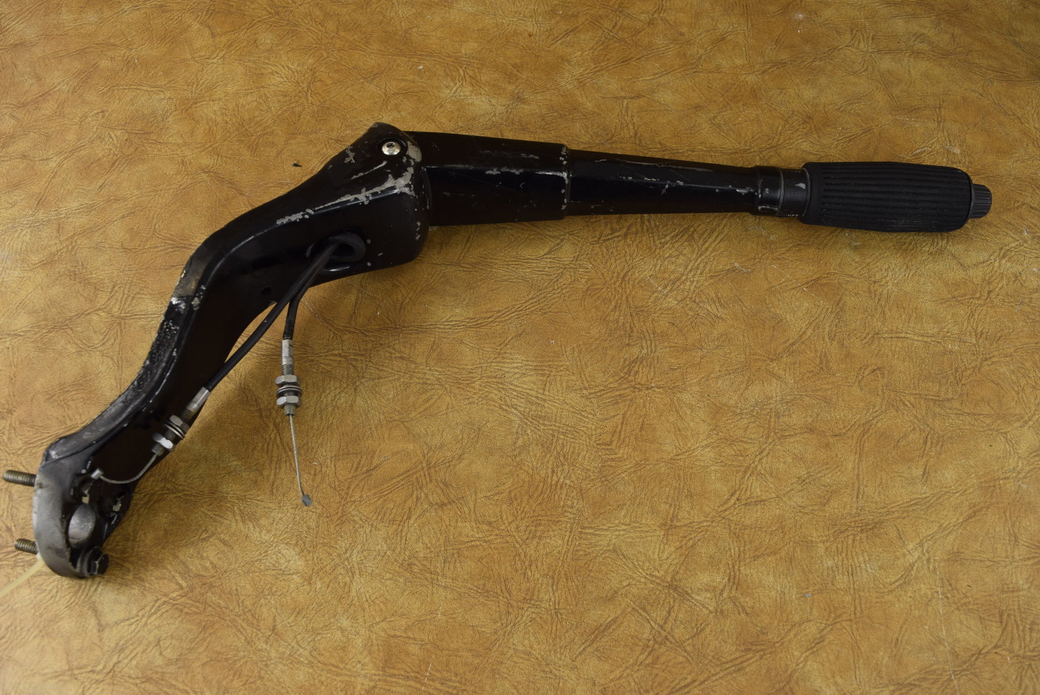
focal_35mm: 33
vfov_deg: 40.0
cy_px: 348
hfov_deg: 57.2
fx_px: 954
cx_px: 520
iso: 400
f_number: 8
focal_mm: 22
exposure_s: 1/125
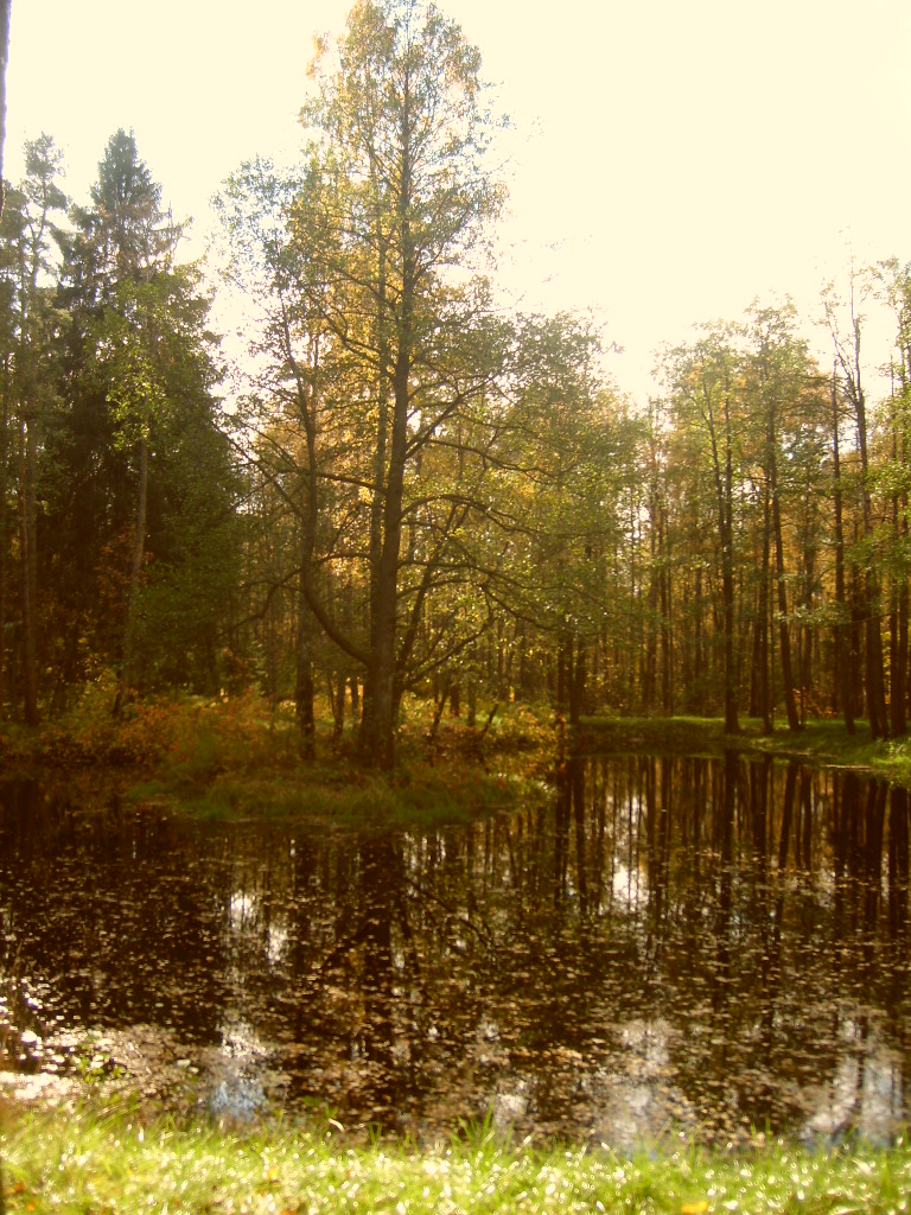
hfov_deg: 40.7
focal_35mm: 35
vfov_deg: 52.6
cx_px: 456
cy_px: 608
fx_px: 1228
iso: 50
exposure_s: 1/337
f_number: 2.8
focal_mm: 5.8
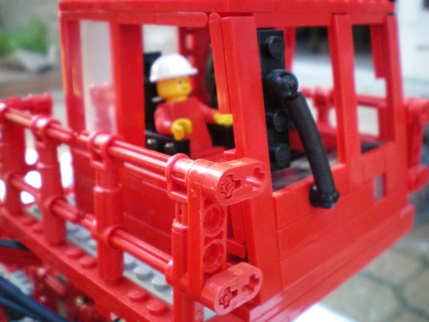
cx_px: 214
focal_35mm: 38
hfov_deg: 49.0
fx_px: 471
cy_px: 161
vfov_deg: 37.7
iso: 320
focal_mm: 6.3
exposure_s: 1/60
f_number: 3.1
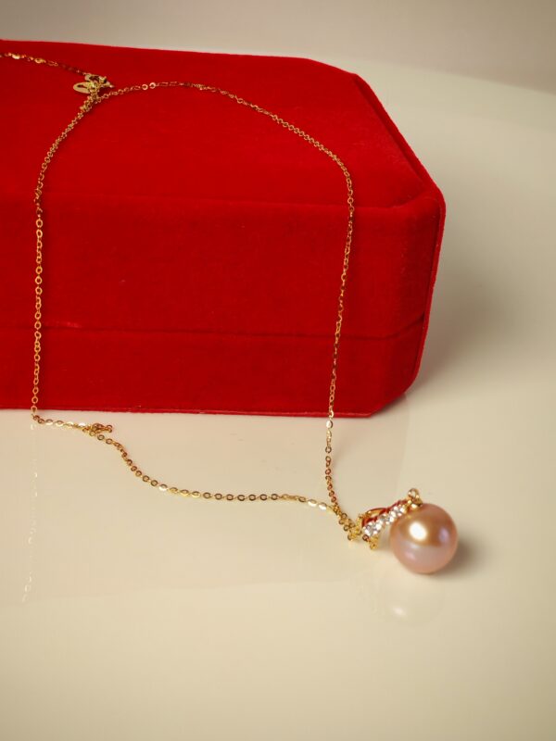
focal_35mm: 68
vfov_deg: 28.6
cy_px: 370
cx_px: 278
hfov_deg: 21.6
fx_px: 1456
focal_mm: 5.52
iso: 50
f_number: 1.95
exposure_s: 1/100
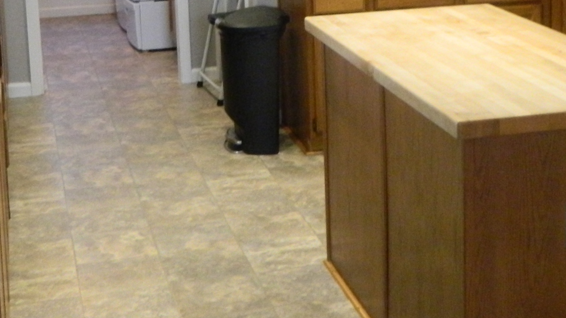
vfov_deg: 15.6
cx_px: 367
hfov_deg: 27.7
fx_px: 1141
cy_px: -2
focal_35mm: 76
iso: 400
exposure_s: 1/30
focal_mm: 5.1
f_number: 3.2
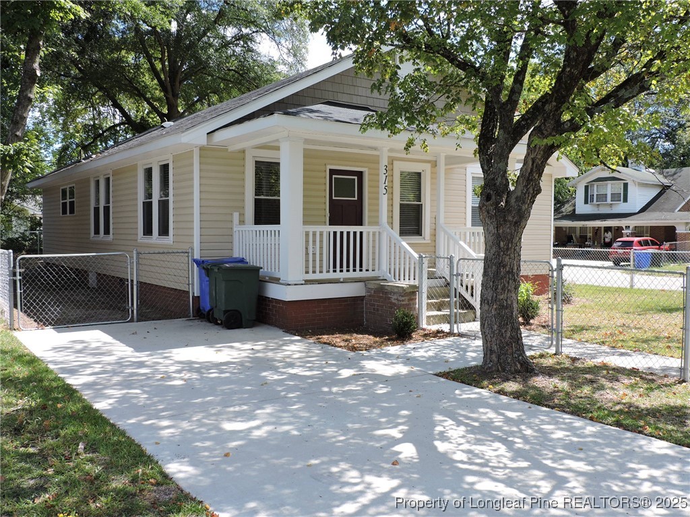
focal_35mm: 33
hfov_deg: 55.4
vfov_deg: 42.9
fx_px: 658
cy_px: 258
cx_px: 345
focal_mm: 5.9
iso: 100
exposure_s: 1/400
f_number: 3.2
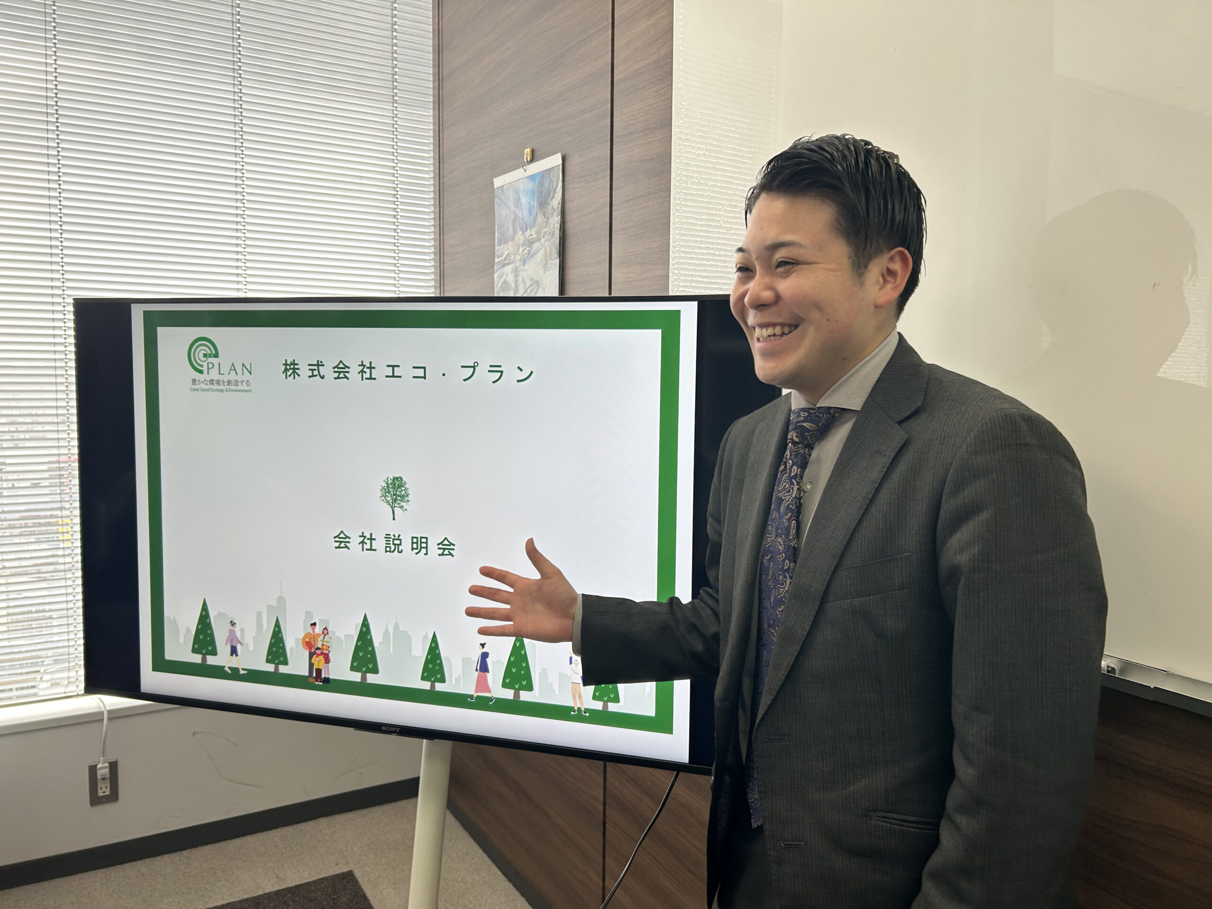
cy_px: 454
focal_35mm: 26
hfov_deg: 67.3
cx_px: 606
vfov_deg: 53.1
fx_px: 910
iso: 50
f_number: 1.5
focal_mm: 5.7
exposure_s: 1/100
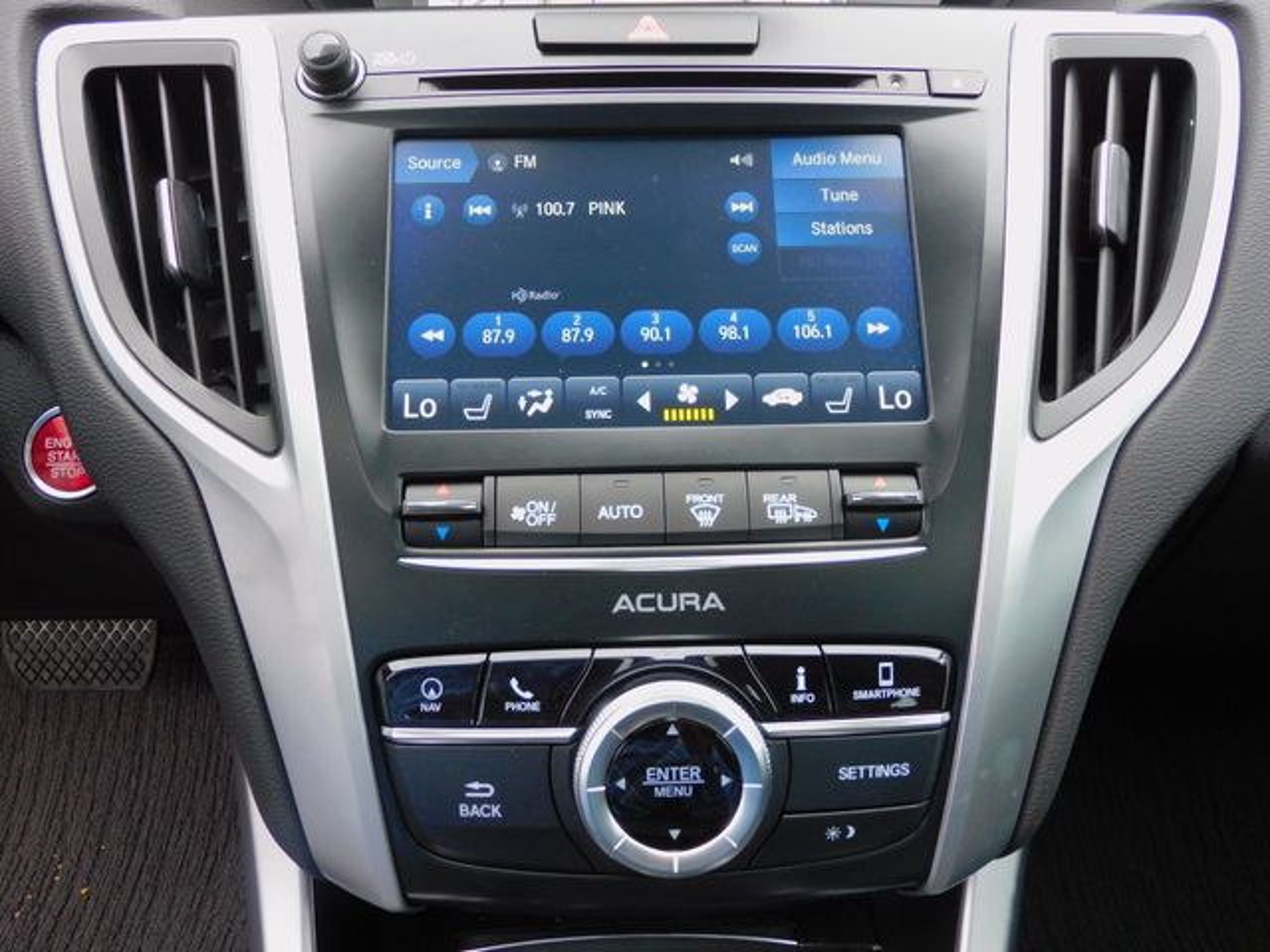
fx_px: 1211
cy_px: 476
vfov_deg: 42.9
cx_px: 635
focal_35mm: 33
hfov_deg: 55.4
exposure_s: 1/30
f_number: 3.6
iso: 200
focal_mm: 5.9
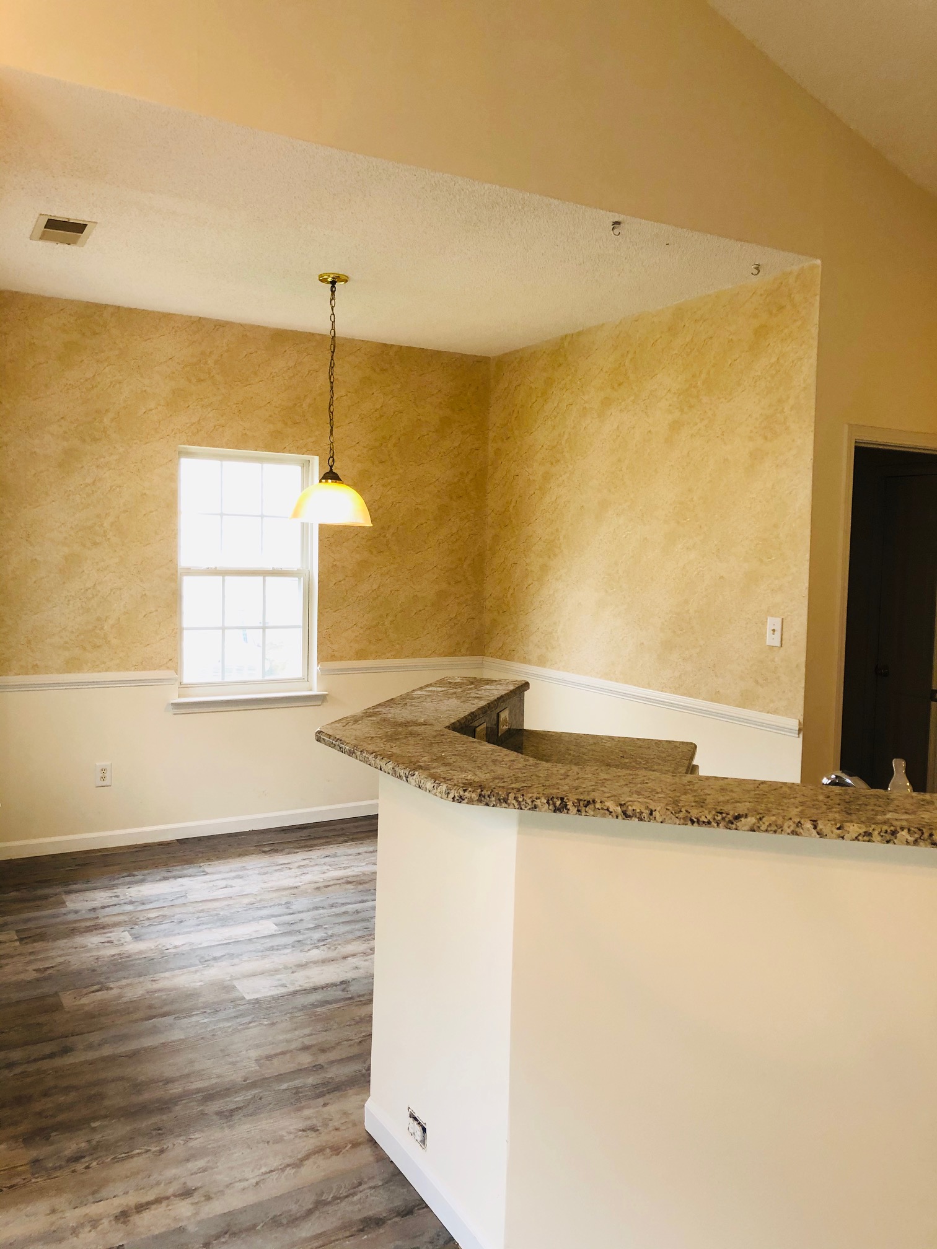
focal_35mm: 28
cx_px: 468
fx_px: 1011
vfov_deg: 63.4
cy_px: 624
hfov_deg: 49.7
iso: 32
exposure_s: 1/30
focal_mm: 3.99
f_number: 1.8
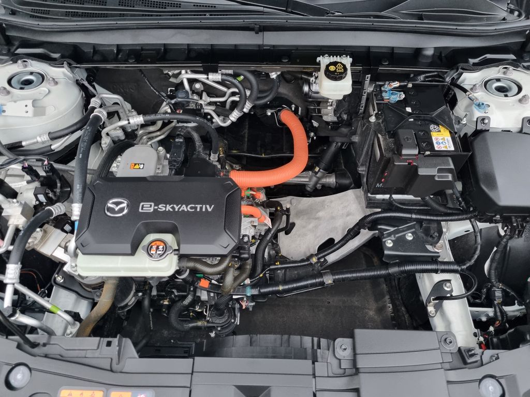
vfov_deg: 53.1
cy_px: 198
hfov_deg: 67.3
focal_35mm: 26
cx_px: 265
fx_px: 398
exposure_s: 1/50
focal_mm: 5.4
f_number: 1.8
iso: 640
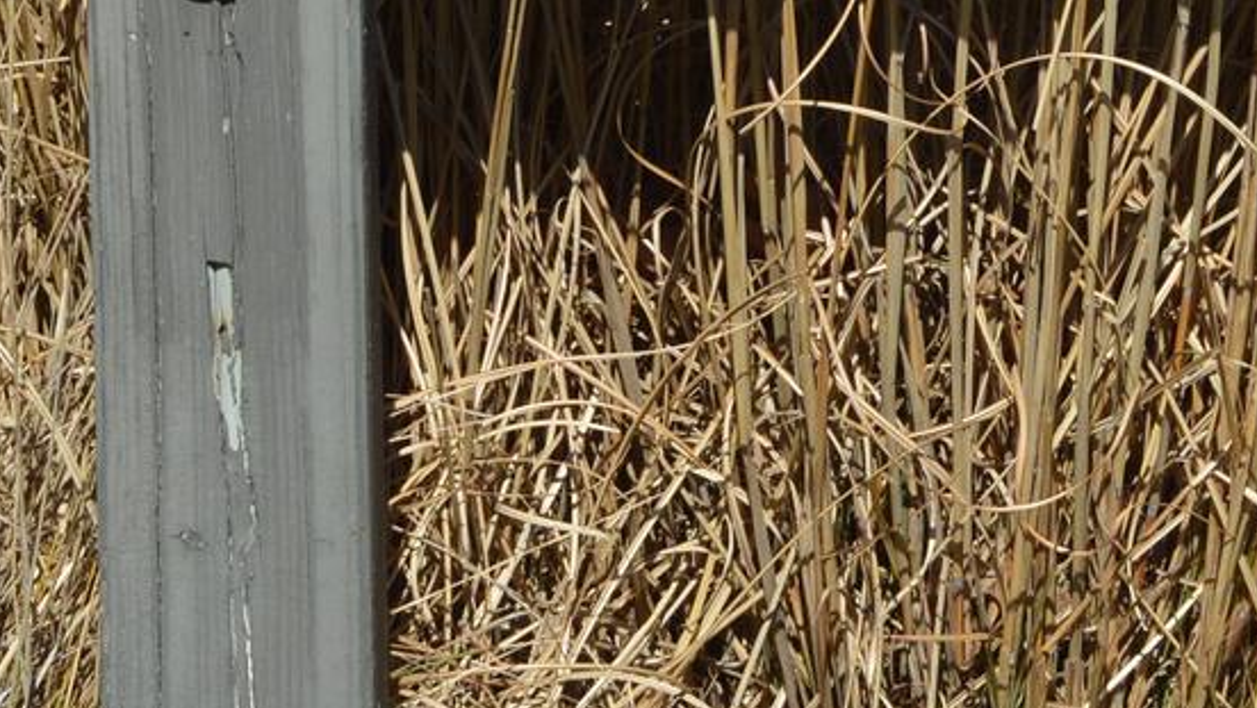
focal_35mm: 291
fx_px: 9703
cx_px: 1437
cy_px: -641
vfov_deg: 4.1
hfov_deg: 7.4
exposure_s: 1/320
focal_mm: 50
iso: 100
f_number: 9
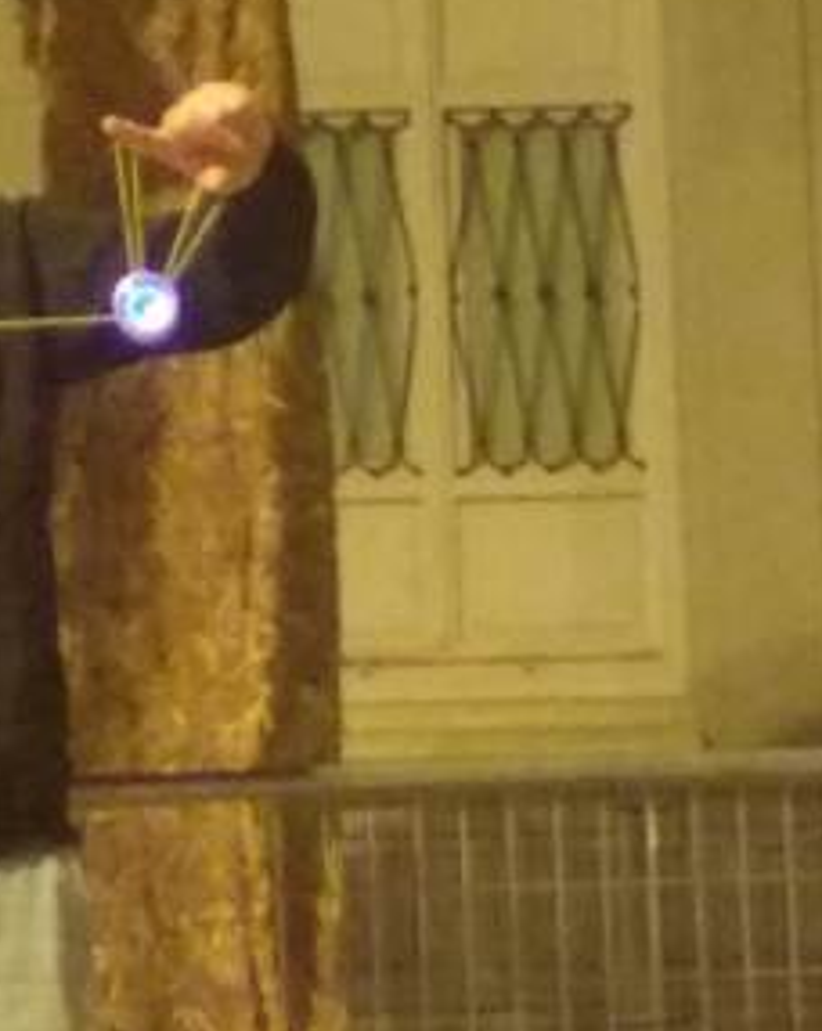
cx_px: 144
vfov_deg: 20.8
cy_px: 205
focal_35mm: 91
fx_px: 2773
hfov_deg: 16.7
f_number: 2.2
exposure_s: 1/13
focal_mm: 3.81
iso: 2000
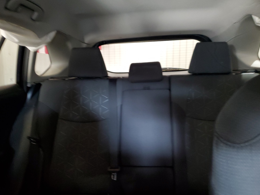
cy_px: 99
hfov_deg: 65.3
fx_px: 203
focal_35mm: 27
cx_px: 132
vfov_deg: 51.4
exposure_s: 1/30
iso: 330
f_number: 1.5
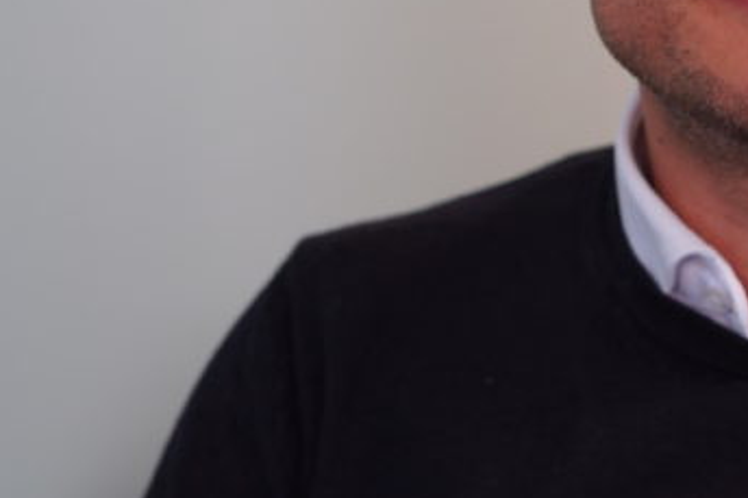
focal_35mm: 170
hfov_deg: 12.0
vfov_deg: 8.0
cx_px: 604
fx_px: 3530
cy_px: -50
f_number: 2.2
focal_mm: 50
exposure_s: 1/60
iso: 100
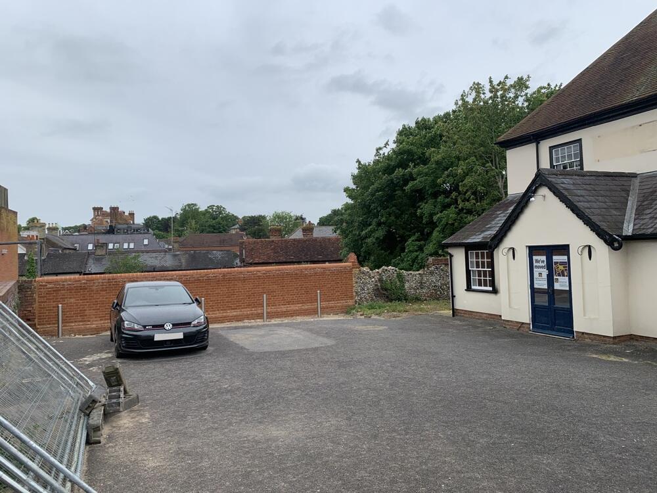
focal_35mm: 26
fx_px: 493
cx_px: 328
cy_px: 246
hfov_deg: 67.3
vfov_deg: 53.1
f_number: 1.8
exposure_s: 1/1406
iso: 25
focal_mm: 4.25
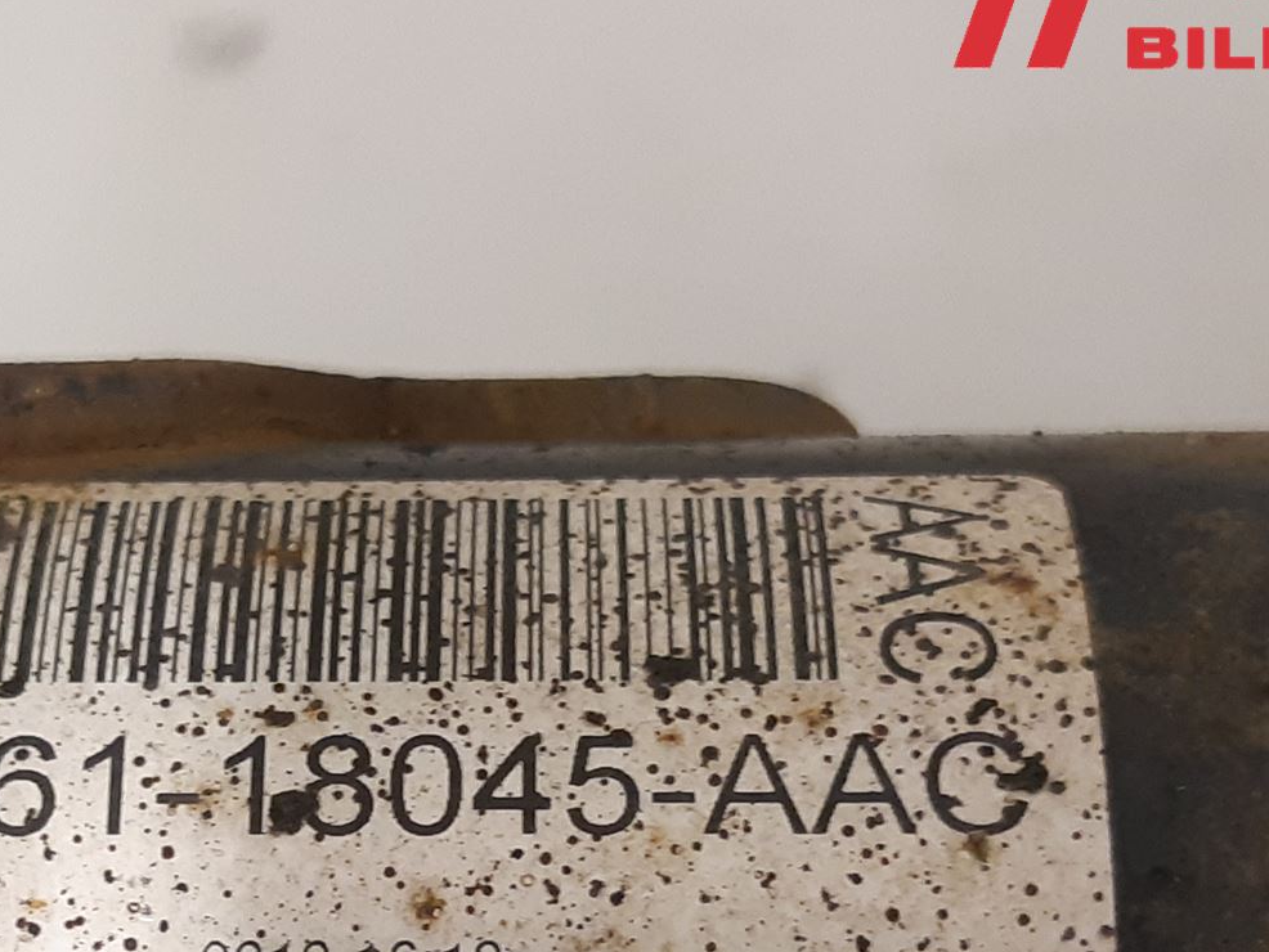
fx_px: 1980
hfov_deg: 35.2
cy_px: 839
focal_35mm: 54
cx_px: 426
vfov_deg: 26.2
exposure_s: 1/50
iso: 200
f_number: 1.7
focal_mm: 3.93
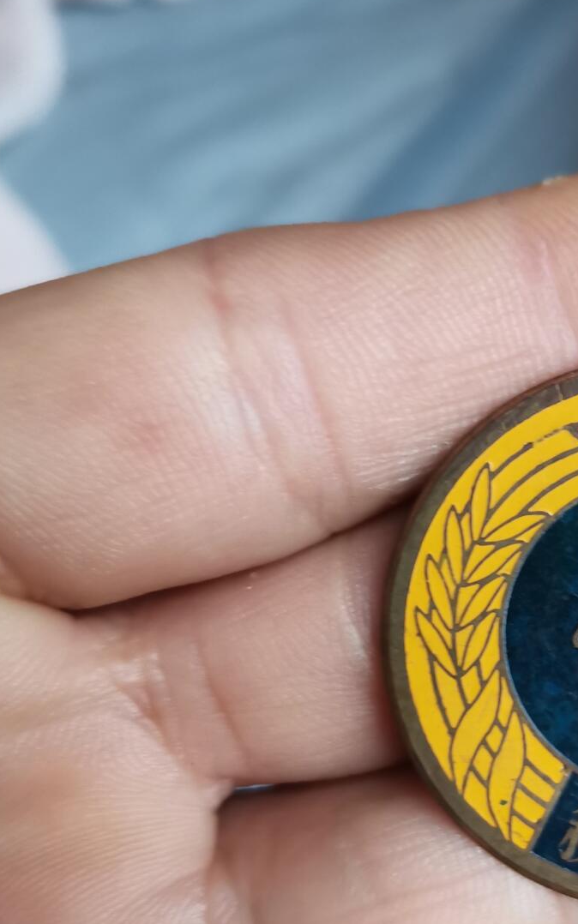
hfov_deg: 26.9
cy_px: 554
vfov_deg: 43.3
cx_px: 530
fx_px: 1159
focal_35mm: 46
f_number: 1.8
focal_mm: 4.75
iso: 400
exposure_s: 1/50
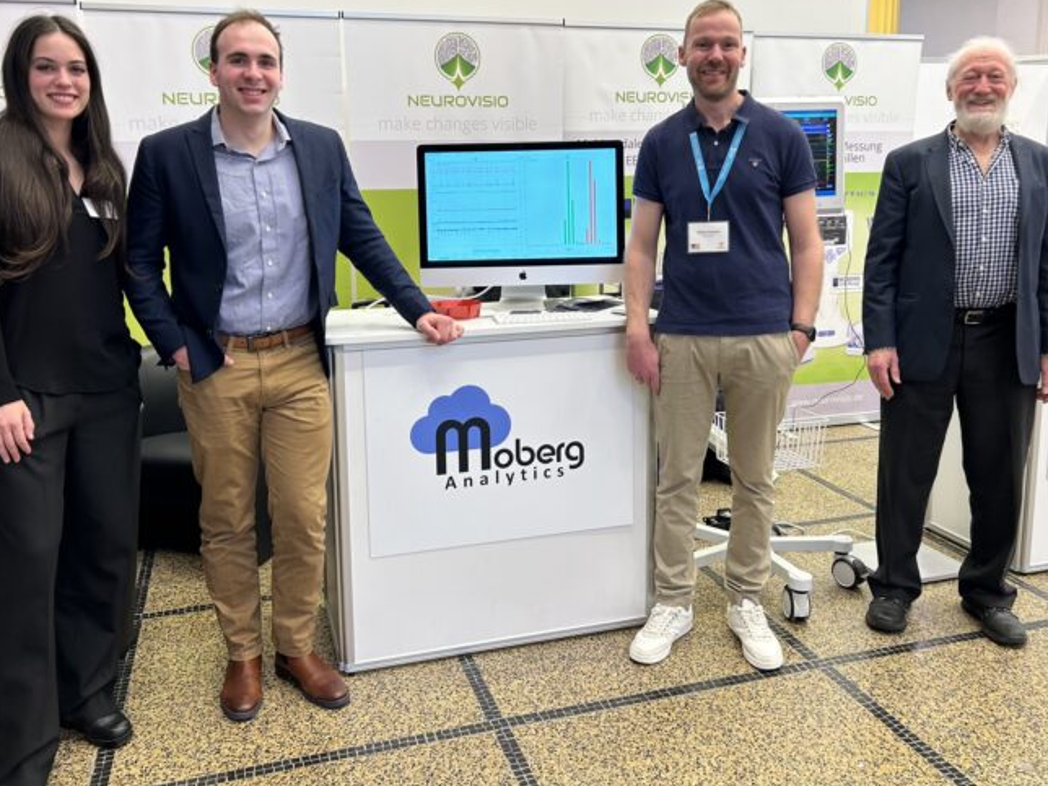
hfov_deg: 58.3
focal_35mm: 31
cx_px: 514
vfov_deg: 45.3
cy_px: 343
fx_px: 939
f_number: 1.5
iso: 50
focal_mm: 5.7
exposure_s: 1/100
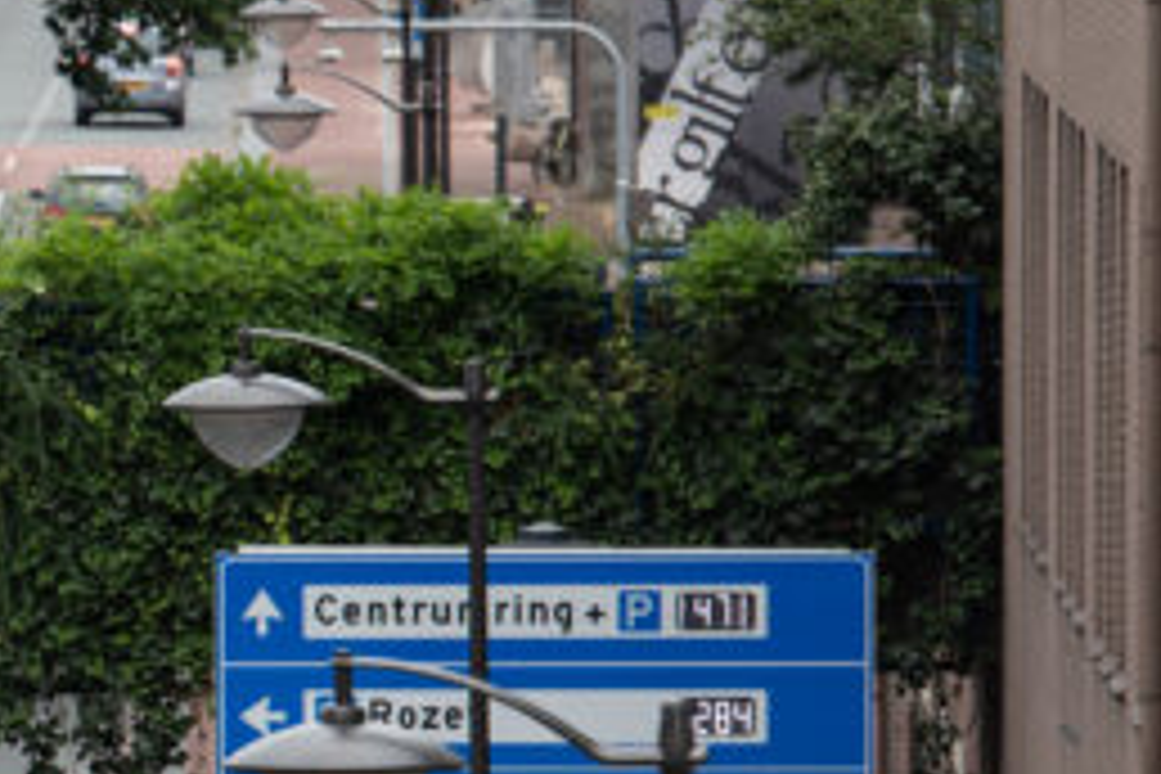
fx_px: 22380
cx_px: -590
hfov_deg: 3.0
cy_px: 608
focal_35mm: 694
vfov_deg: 2.0
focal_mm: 175
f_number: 6.3
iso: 200
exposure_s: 1/320
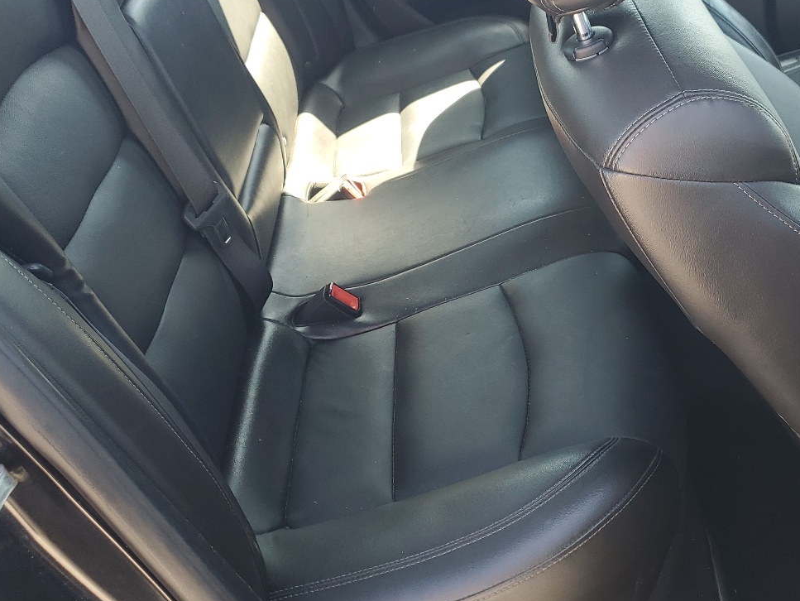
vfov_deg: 33.4
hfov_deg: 43.2
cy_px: 207
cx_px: 538
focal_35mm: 43
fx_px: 994
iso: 50
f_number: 1.5
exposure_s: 1/114
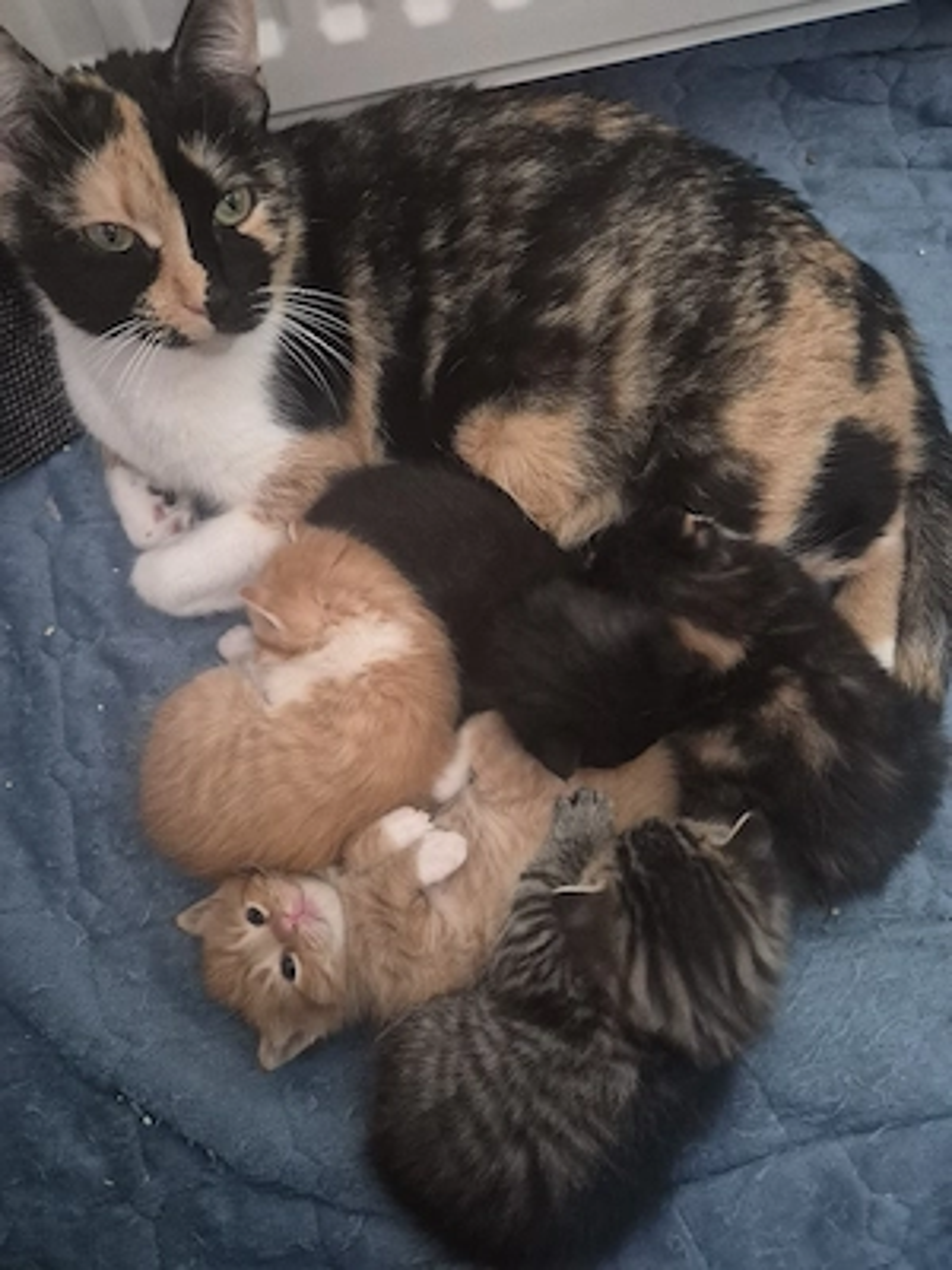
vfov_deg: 73.9
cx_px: 476
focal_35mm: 23
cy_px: 635
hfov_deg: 58.9
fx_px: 843
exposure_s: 1/33
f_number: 1.8
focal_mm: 5.4
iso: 1600
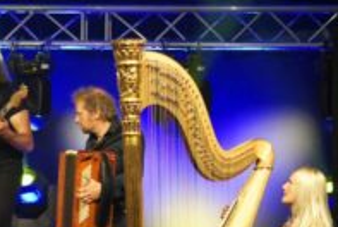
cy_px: 173
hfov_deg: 7.5
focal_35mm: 274
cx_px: 106
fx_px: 2576
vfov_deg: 5.0
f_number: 4
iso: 1600
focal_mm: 90
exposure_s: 1/40
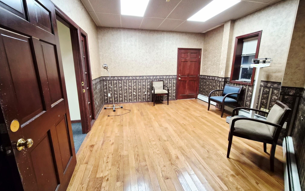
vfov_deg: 78.6
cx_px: 152
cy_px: 91
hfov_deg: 105.3
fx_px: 116
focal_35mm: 14
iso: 320
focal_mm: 1.7
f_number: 2.2
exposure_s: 1/60.2
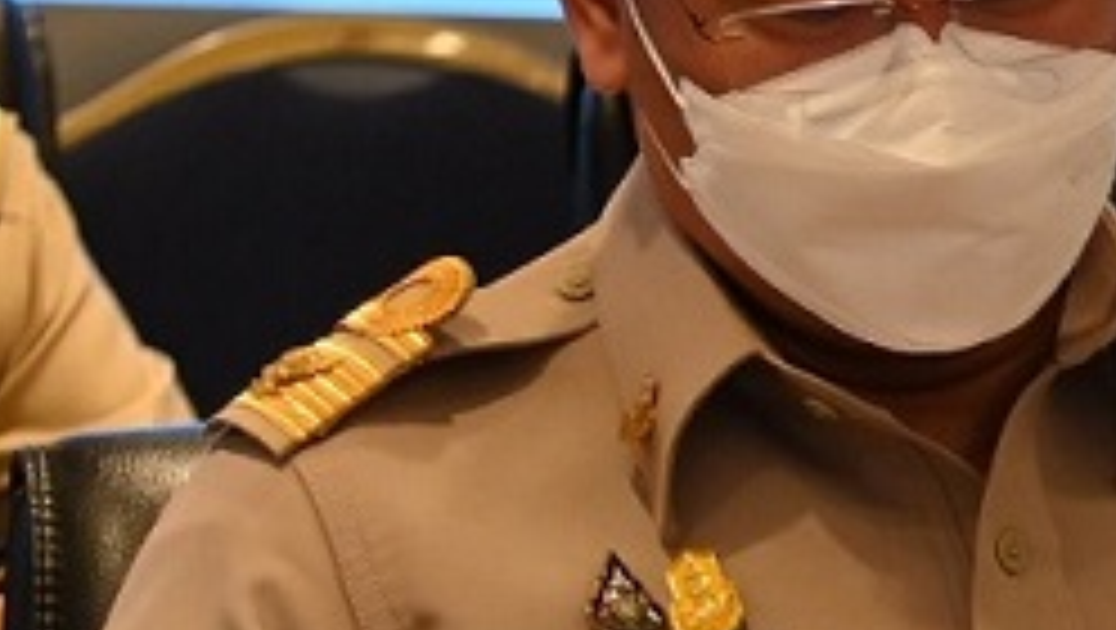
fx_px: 15608
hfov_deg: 4.0
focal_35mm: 527
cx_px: 2448
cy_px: 299
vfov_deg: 2.3
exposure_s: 1/125
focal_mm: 86
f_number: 4
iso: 1600
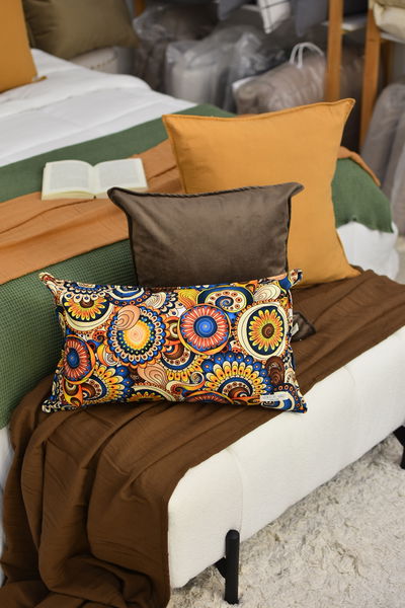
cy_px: 304
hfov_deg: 25.8
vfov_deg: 37.9
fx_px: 886
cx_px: 202
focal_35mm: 52
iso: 160
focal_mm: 35
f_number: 2
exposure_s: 1/100
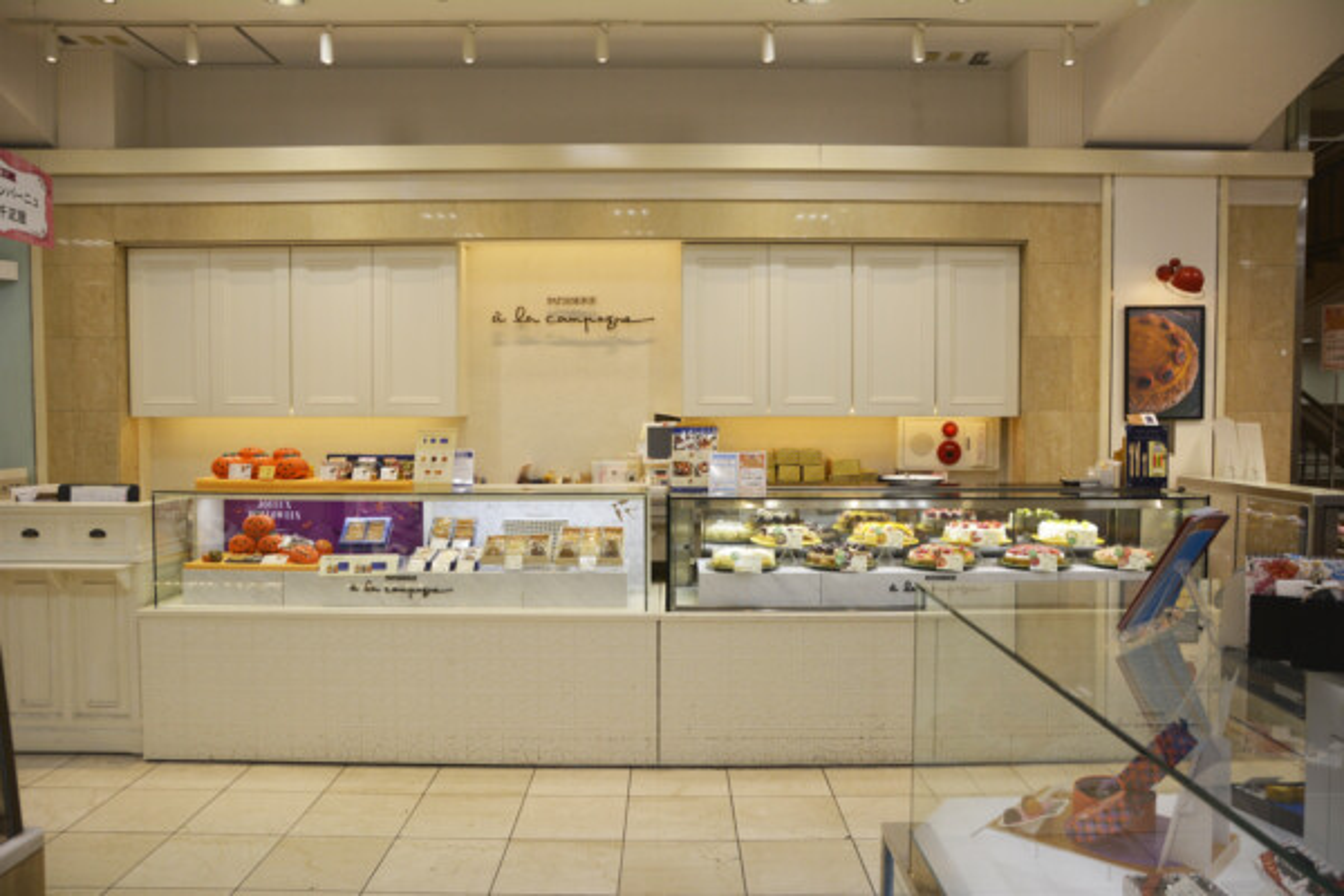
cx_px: 672
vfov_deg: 50.4
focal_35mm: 26
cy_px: 448
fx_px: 952
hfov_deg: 70.4
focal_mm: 17
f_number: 4
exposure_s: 1/500
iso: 400
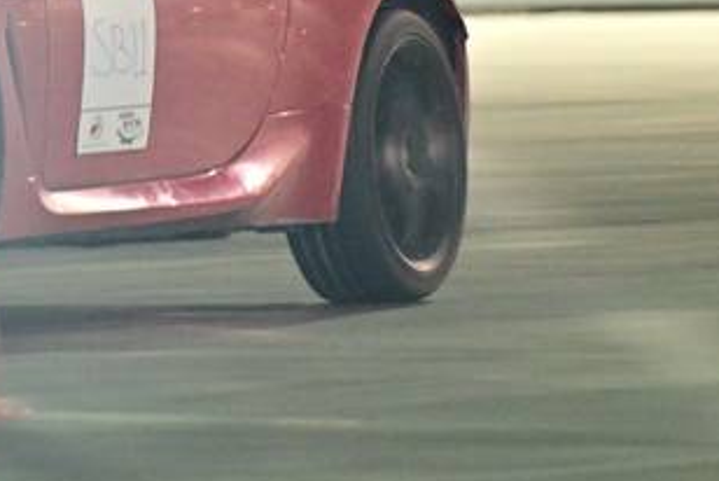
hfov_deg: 2.1
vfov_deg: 1.4
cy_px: -239
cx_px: -404
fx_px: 19911
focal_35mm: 996
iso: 4000
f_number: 3.2
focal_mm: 200
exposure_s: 1/40
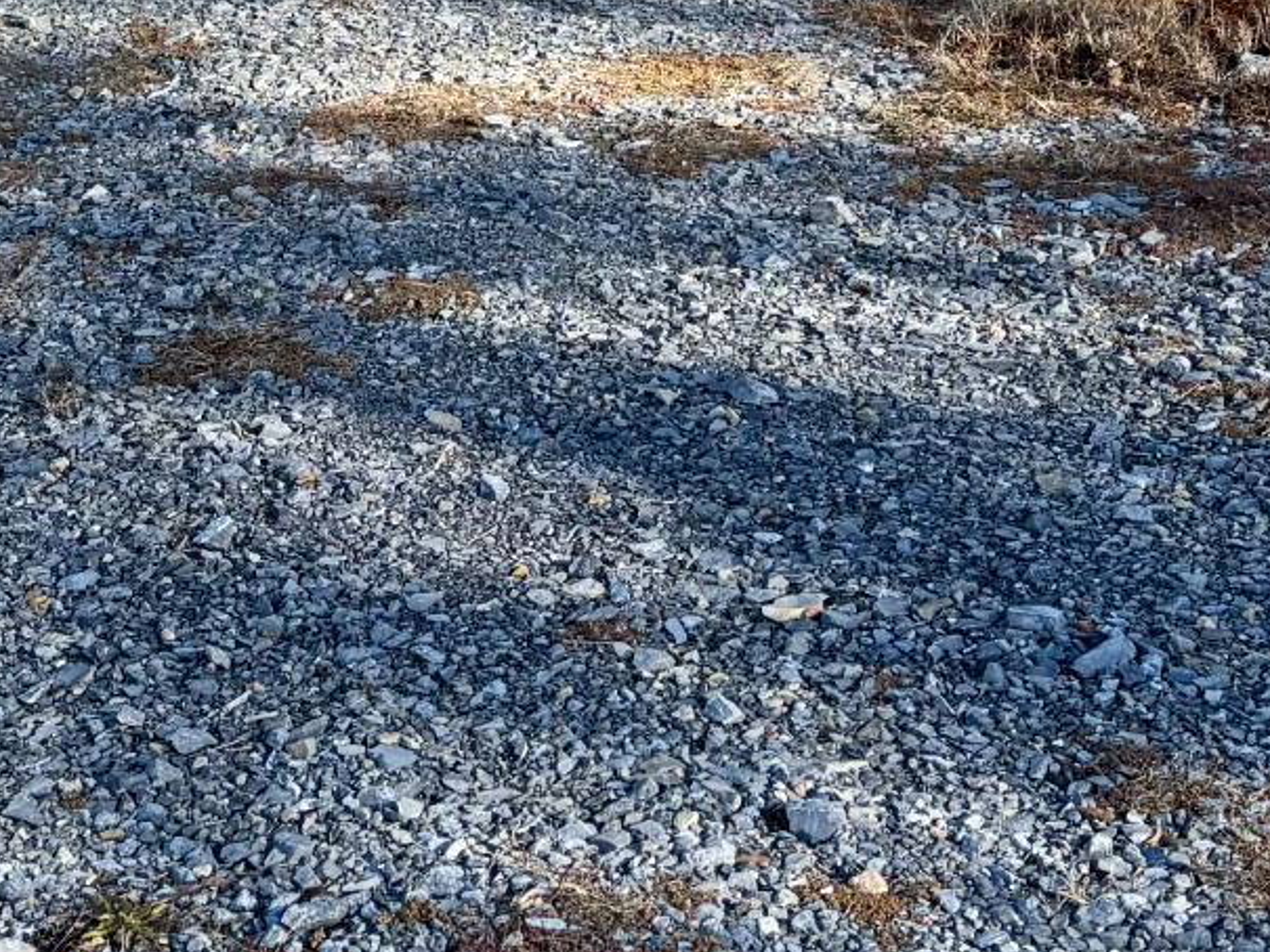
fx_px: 3229
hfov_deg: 21.7
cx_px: 128
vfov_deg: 15.2
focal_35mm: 88
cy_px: -577
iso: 50
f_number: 1.6
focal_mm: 5.96
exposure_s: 1/1205
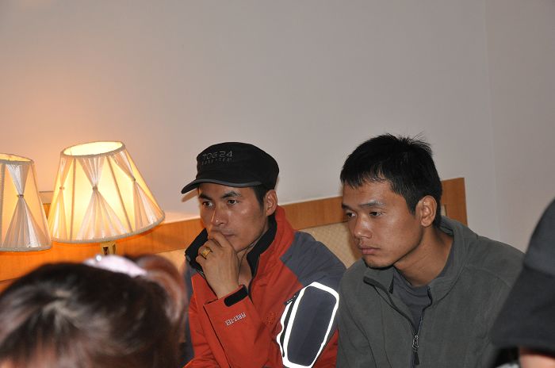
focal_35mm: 72
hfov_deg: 28.1
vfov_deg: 18.9
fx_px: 1108
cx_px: 278
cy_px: 184
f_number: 4.8
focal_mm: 48
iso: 1600
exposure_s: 1/60
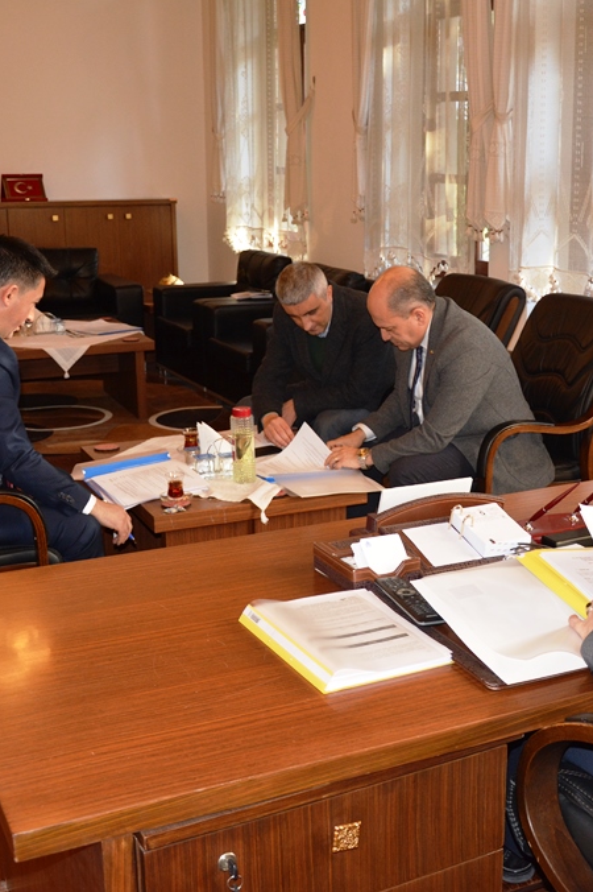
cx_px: 414
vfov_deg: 41.3
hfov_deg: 27.9
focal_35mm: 48
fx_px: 1181
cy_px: 443
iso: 640
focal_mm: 21
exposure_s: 1/60
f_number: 3.8
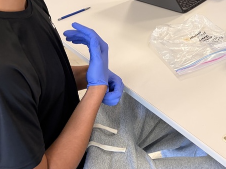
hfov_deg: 30.7
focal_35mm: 59
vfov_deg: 24.3
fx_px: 385
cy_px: 30
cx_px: 218
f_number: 1.6
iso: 80
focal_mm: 5.96
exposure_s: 1/60
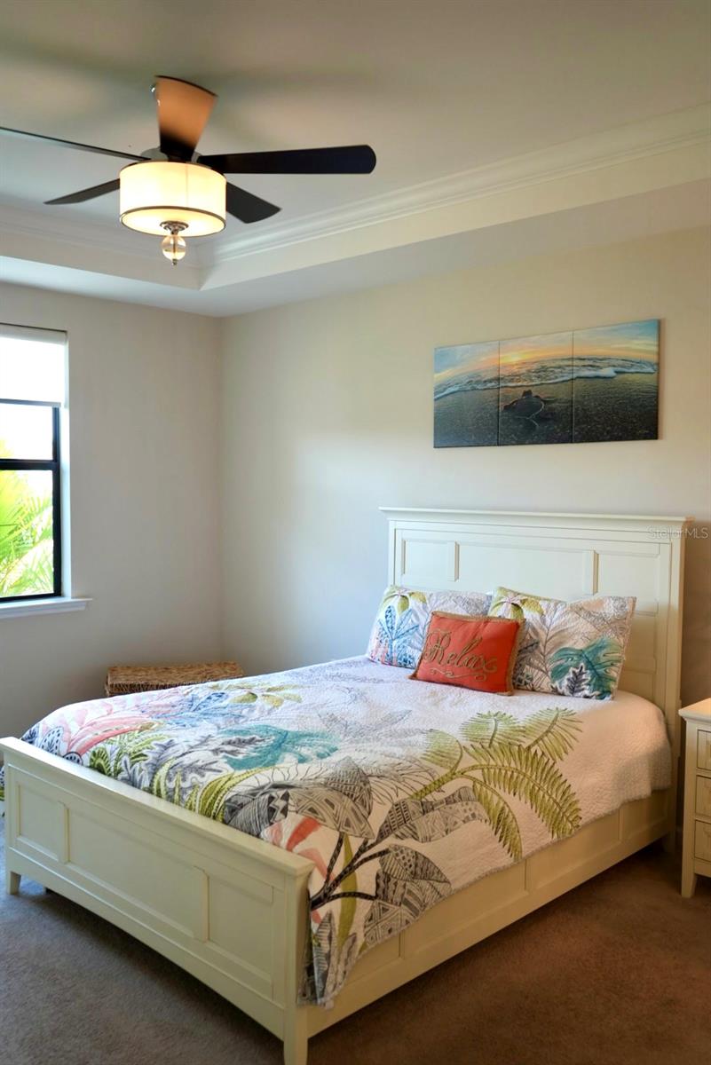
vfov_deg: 60.3
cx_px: 356
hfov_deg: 42.4
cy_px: 532
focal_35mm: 31
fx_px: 918
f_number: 4
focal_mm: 31
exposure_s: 1/160
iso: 800
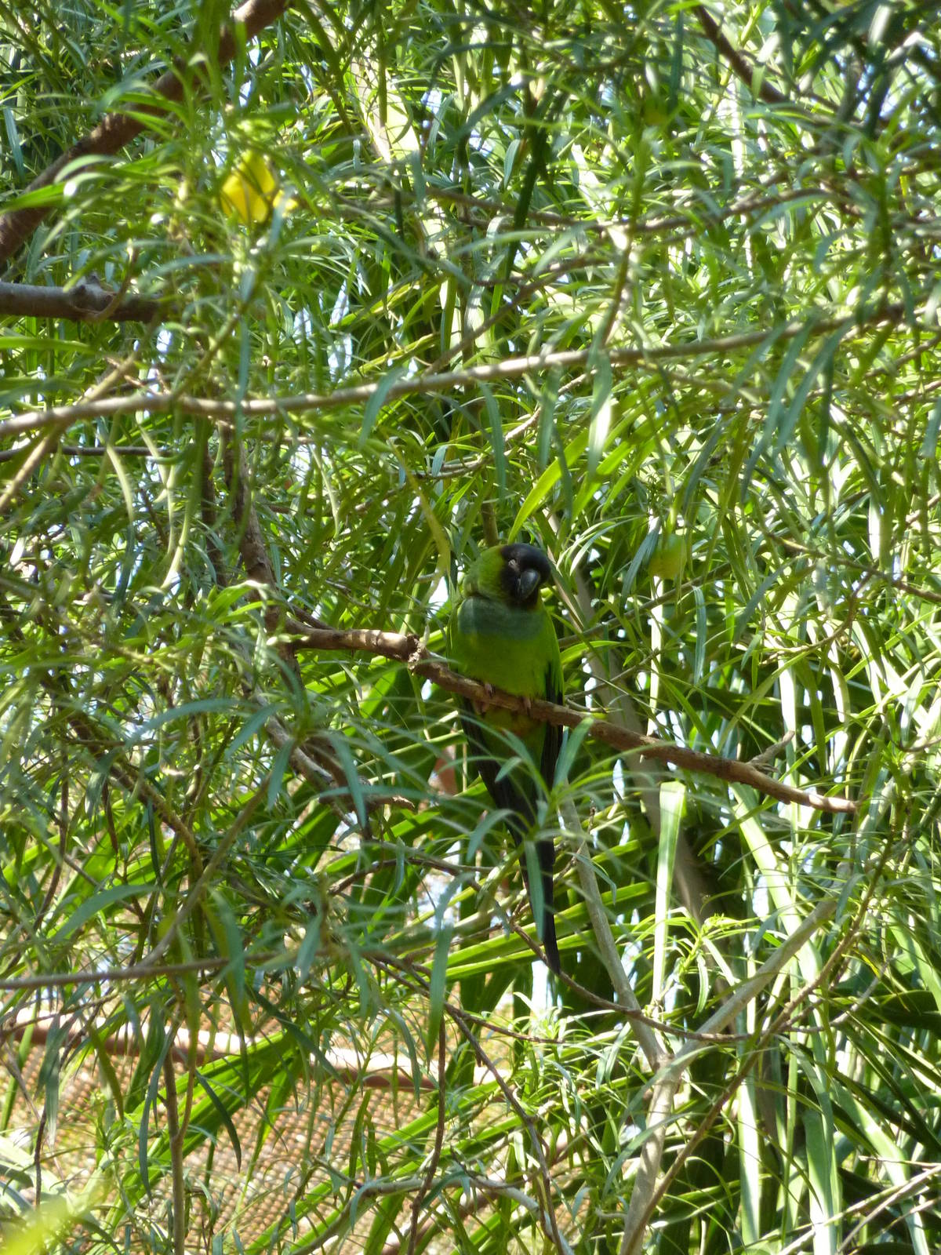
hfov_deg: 5.0
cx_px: 470
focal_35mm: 300
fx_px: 10874
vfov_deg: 6.6
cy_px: 628
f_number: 4.9
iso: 320
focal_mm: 49.2
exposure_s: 1/125
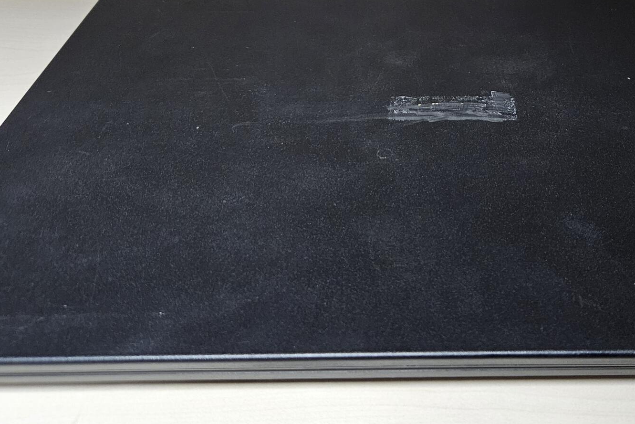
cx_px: 449
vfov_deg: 27.9
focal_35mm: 46
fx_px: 812
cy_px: 25
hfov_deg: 41.9
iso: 640
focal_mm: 5.4
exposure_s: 1/100
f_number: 1.8
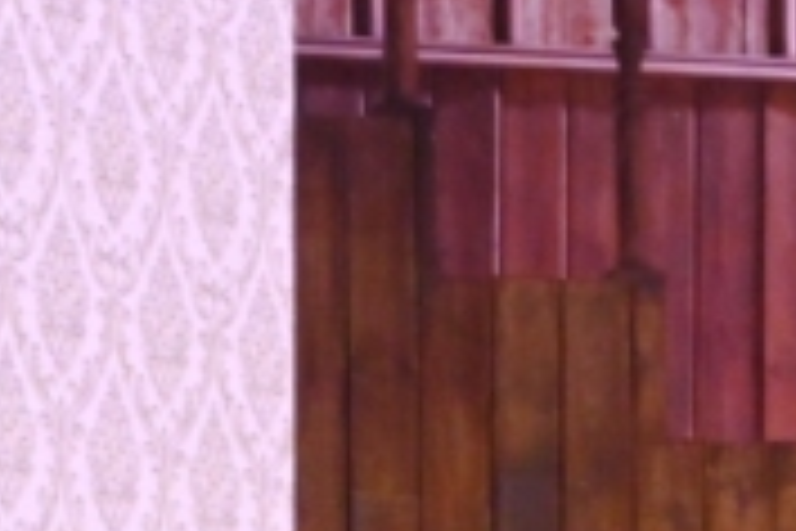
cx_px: 1889
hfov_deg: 5.0
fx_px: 8844
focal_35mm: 400
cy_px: 1064
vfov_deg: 3.4
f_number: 6
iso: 2000
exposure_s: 1/80
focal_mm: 46
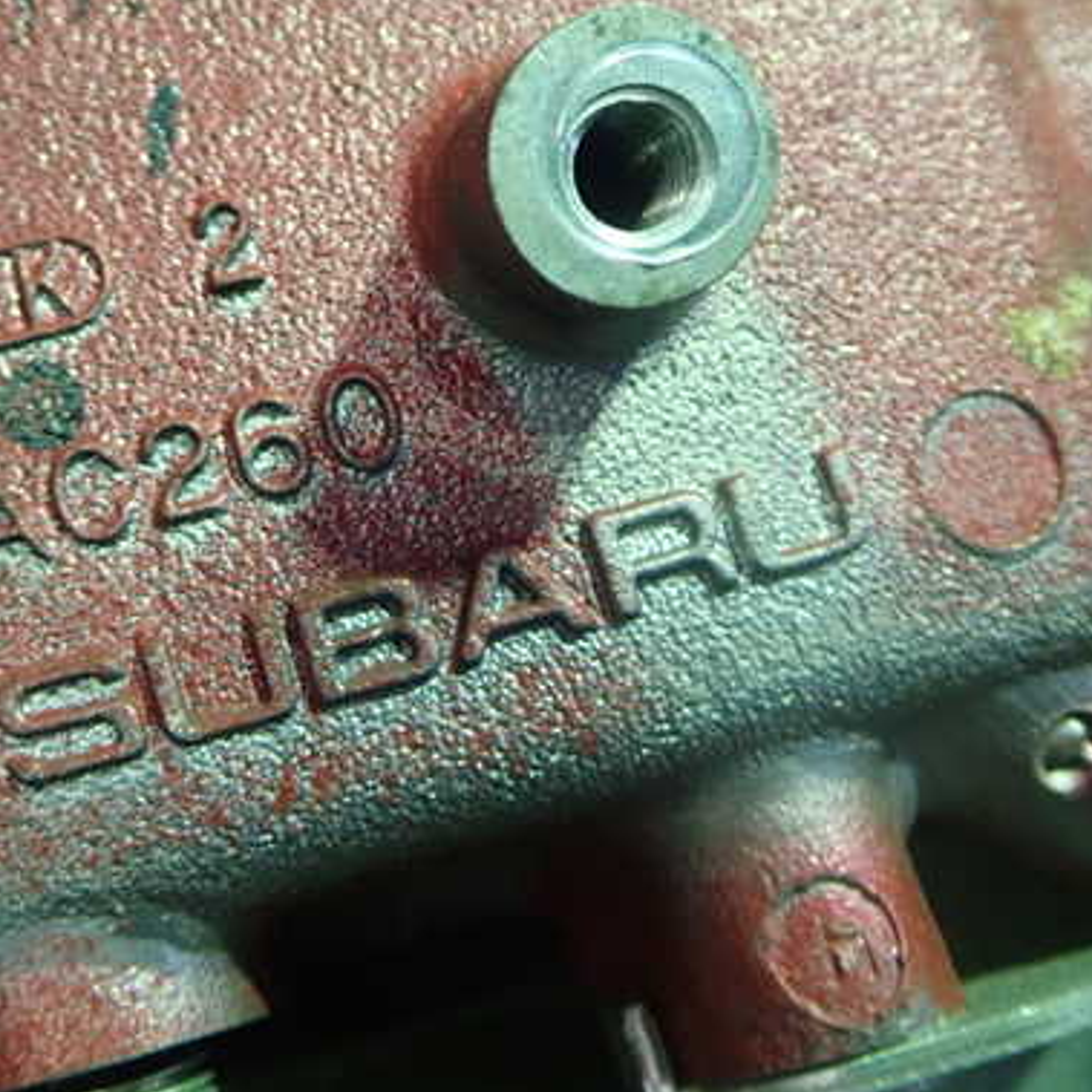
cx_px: 308
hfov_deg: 39.2
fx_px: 1499
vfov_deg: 40.0
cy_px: 527
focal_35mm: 42
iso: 800
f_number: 2.3
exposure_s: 1/50
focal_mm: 5.5
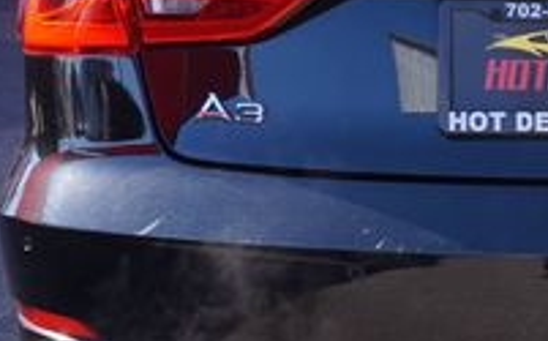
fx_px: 1163
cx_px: 635
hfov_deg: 24.3
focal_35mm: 78
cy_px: 153
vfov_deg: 16.7
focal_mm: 16
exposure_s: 1/100
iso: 100
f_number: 6.3
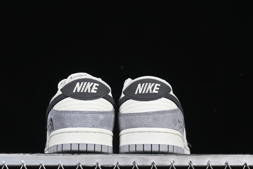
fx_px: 696
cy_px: 85
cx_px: 120
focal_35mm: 99
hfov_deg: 20.6
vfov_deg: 13.8
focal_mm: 50
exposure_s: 1/80
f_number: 8
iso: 160
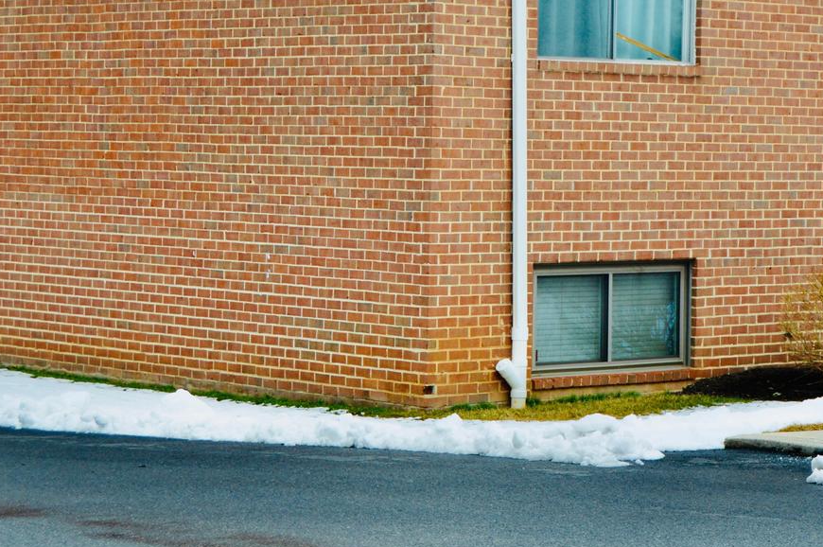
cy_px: 83
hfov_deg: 16.8
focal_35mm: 120
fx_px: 2740
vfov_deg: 11.3
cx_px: 787
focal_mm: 34
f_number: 6.3
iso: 100
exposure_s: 1/160
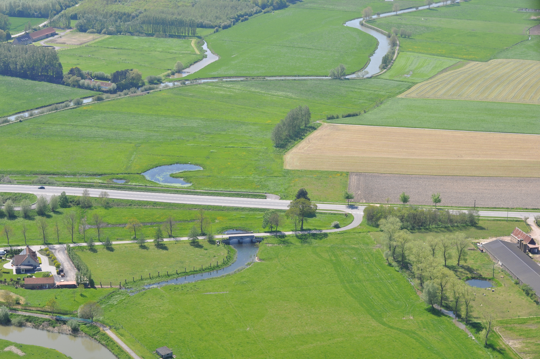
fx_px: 1124
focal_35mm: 75
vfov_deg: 18.1
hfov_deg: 27.0
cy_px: 180
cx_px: 270
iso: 200
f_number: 9
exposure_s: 1/320
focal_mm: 50
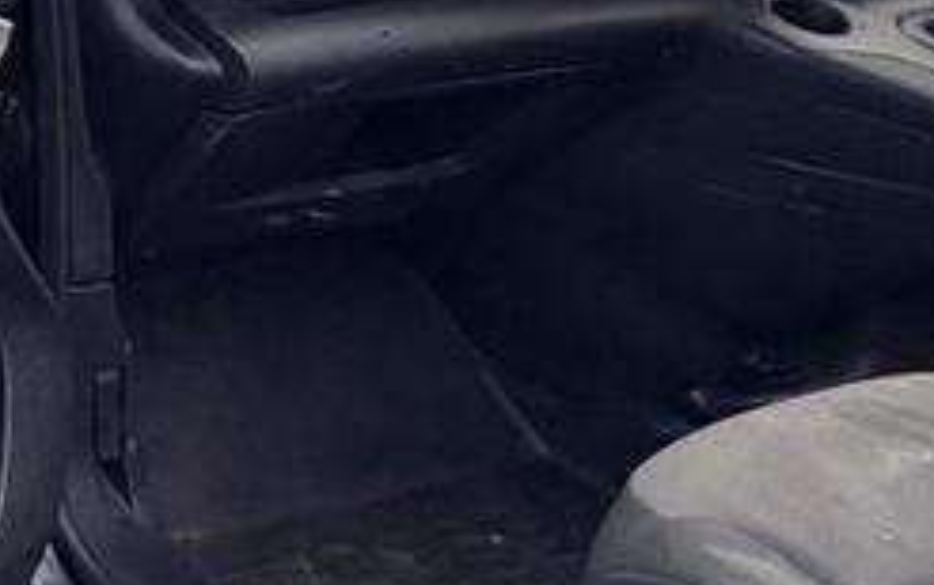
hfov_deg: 24.2
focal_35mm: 54
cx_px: -619
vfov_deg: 22.8
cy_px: -34
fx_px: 1375
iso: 40
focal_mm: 2.22
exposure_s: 1/107
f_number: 2.2
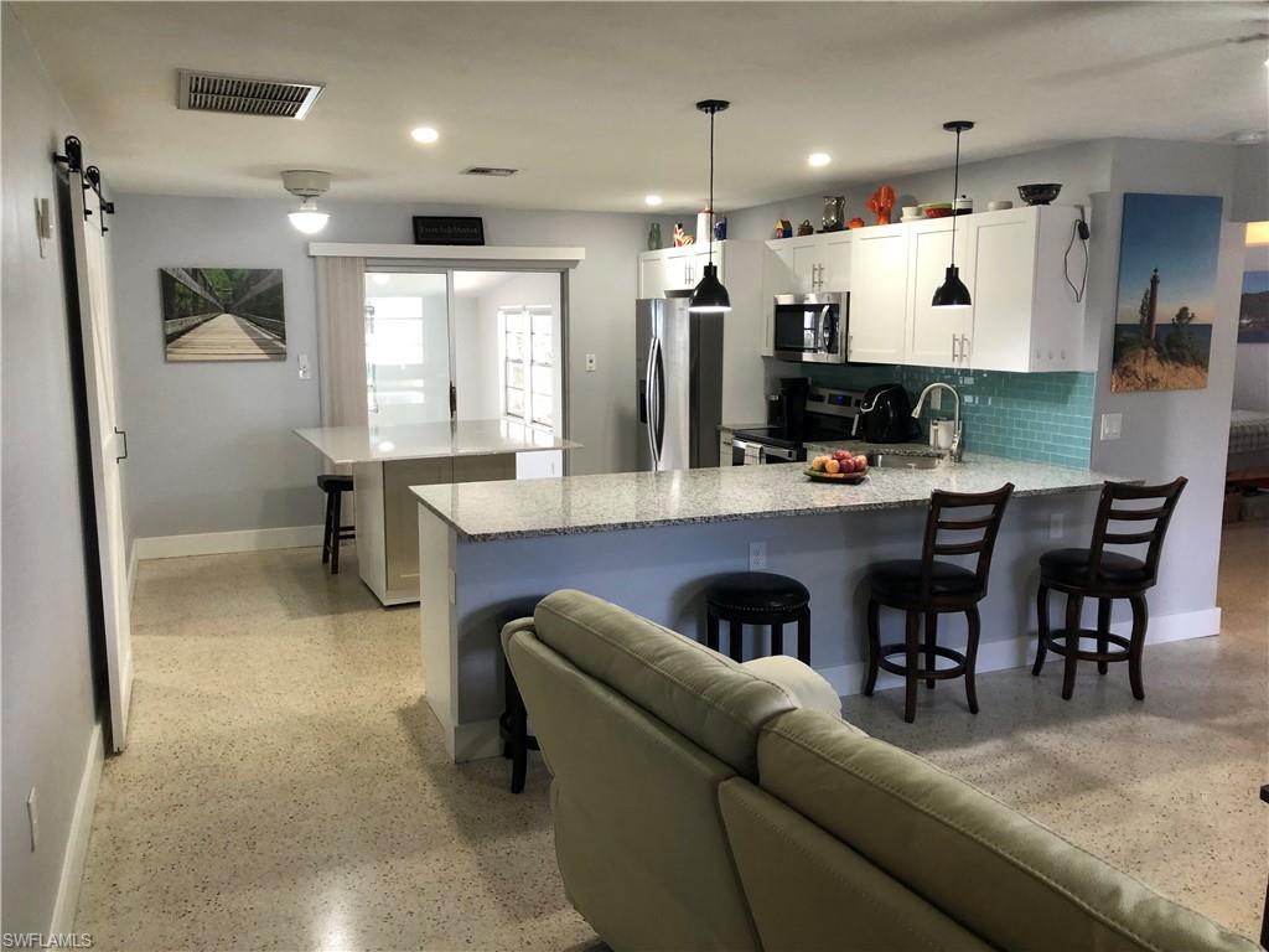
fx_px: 1026
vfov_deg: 49.7
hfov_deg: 63.4
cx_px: 634
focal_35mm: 28
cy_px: 476
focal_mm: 4
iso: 40
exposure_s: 1/17
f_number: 1.8
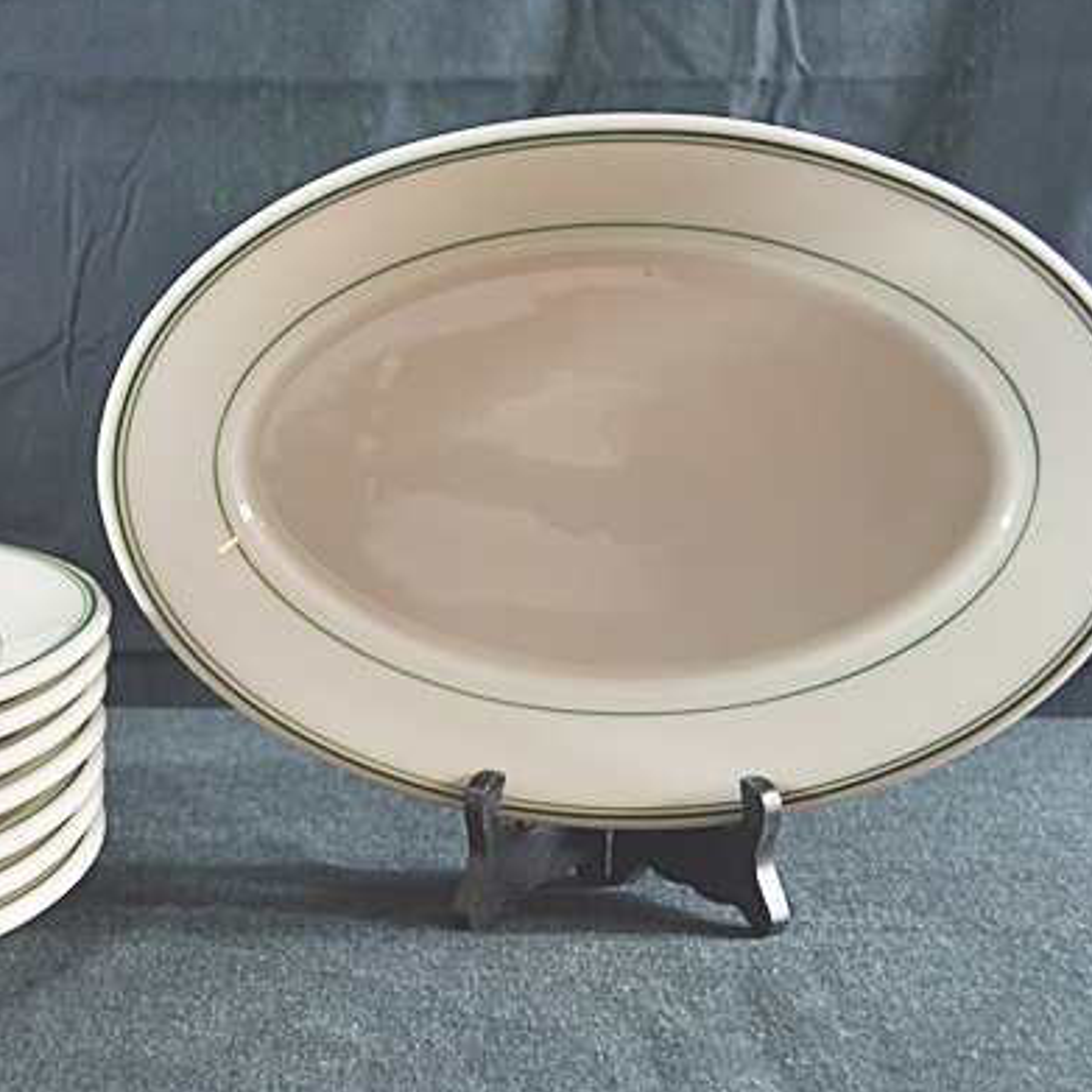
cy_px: 568
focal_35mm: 73
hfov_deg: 23.4
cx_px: 254
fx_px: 2605
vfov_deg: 23.7
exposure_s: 1/20
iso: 400
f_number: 4.8
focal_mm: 32
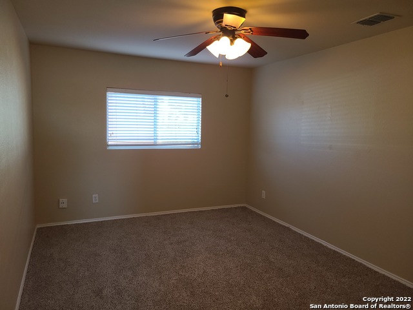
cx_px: 206
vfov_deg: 53.1
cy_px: 155
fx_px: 310
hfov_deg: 67.3
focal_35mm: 26
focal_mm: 5.4
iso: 64
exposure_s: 1/60
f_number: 1.8
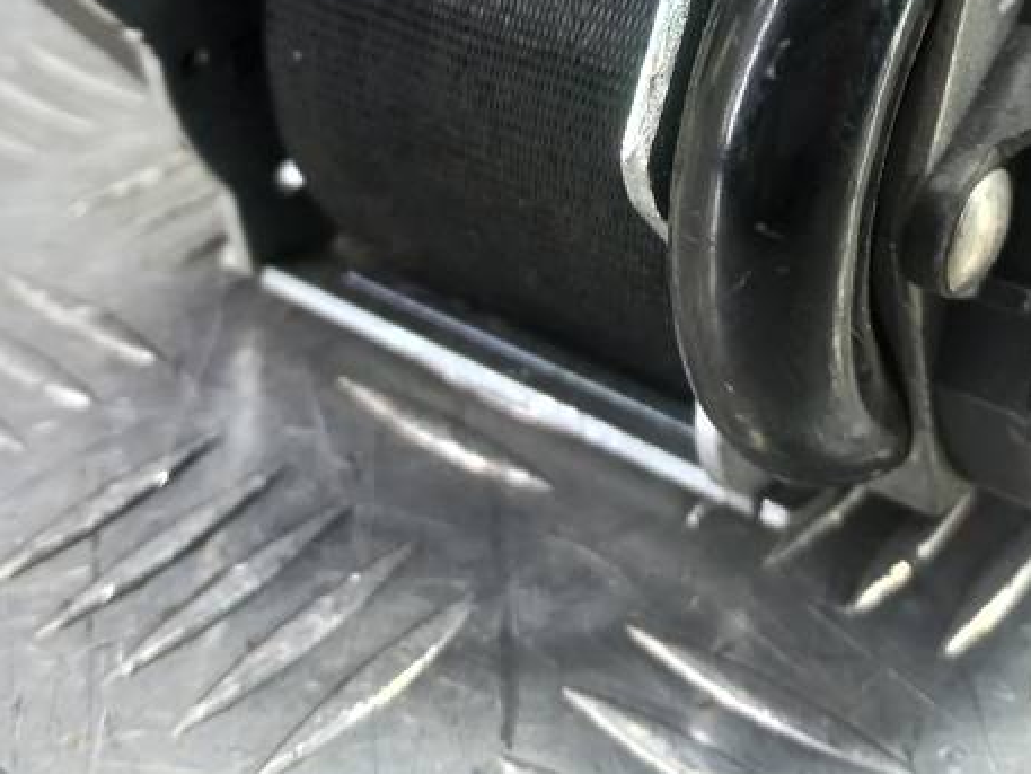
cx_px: 609
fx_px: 1668
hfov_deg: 34.2
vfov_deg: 24.9
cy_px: 0
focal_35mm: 56
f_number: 1.8
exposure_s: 1/50
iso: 125
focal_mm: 4.6
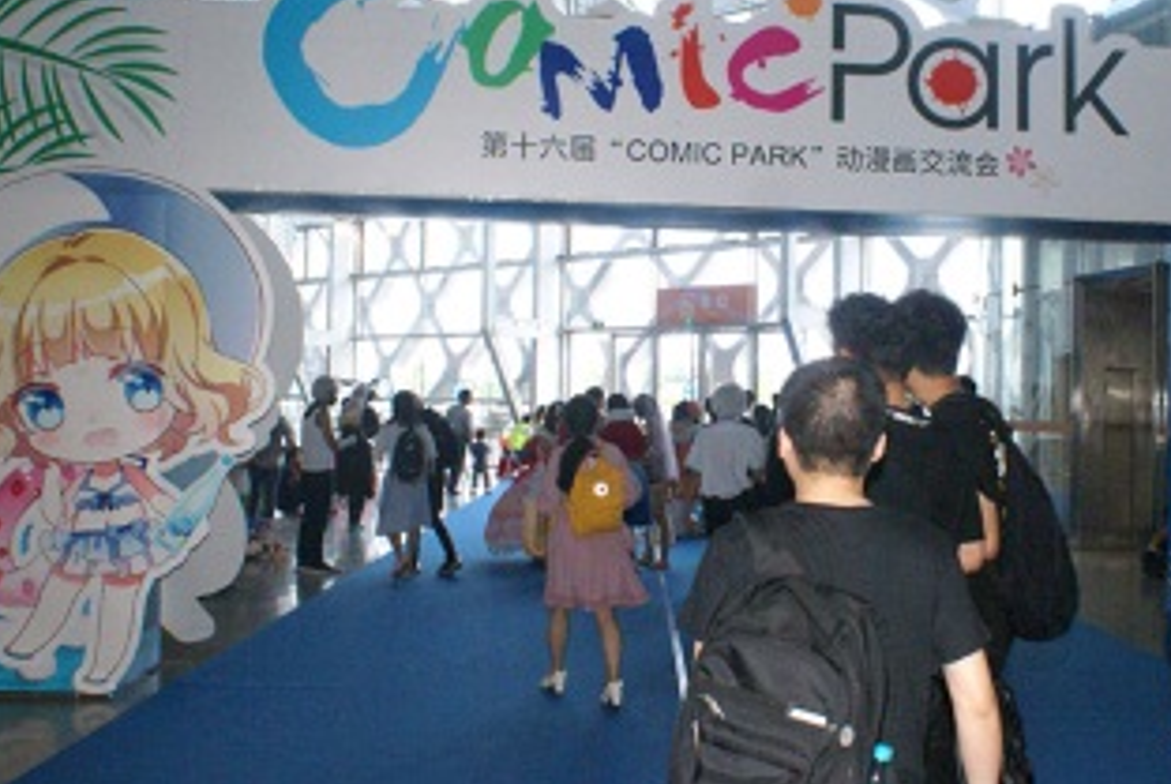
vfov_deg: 28.2
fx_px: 1564
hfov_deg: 40.6
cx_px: 769
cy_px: 364
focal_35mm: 48
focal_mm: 20
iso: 1600
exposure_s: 1/125
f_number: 5.6
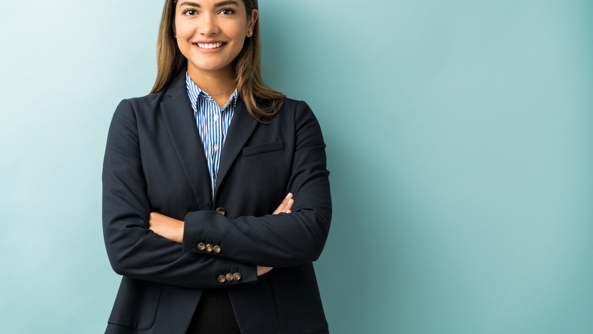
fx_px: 1242
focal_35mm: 79
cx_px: 295
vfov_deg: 15.3
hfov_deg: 26.8
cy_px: 136
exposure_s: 1/250
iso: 100
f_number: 5
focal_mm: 75
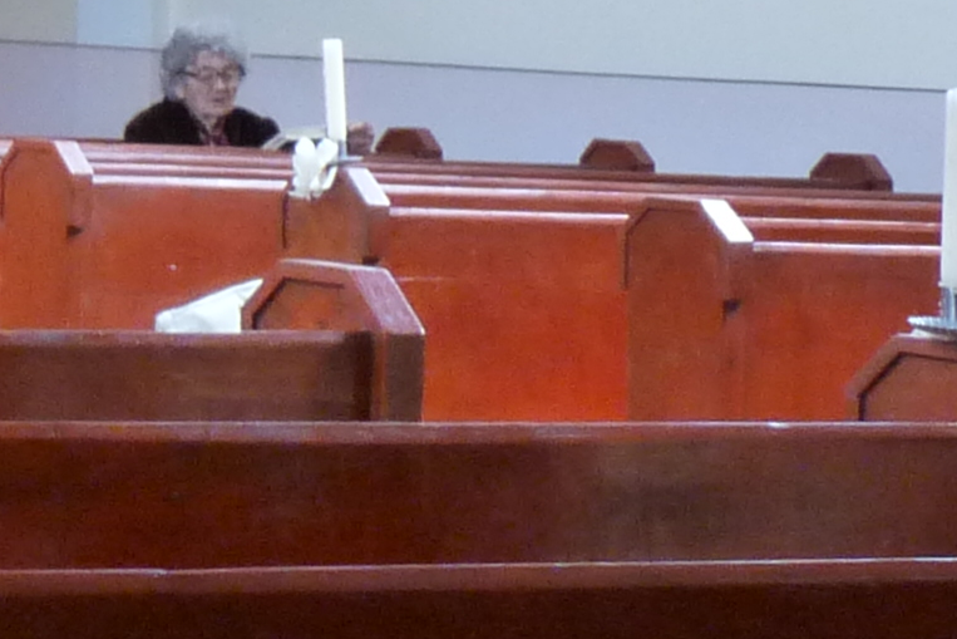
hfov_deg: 10.8
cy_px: -481
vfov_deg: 7.9
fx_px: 4493
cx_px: -1141
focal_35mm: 169
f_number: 3
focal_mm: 6.1
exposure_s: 1/30
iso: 320
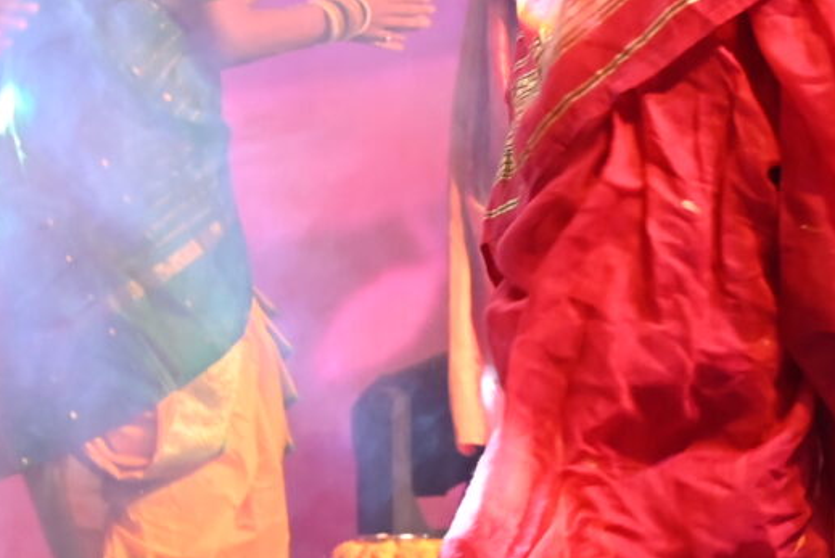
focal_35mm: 217
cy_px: -236
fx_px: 5037
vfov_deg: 6.3
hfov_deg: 9.1
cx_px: 1508
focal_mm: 44
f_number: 5
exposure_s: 1/160
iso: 1250
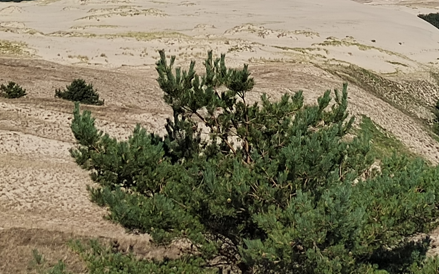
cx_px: 446
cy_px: -59
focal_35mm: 118
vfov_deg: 10.9
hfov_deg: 17.2
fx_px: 1412
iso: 255
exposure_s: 1/2764
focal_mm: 5.52
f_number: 1.9
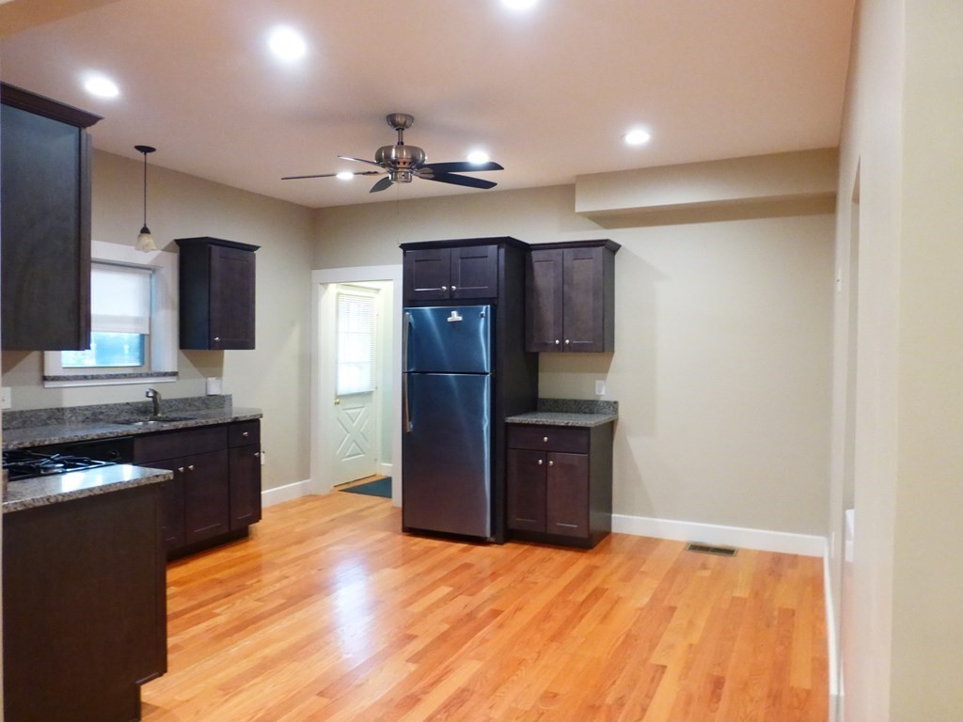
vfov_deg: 56.8
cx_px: 482
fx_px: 668
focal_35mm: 24
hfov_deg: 71.6
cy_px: 361
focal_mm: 4.3
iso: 400
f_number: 3.3
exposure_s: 1/15
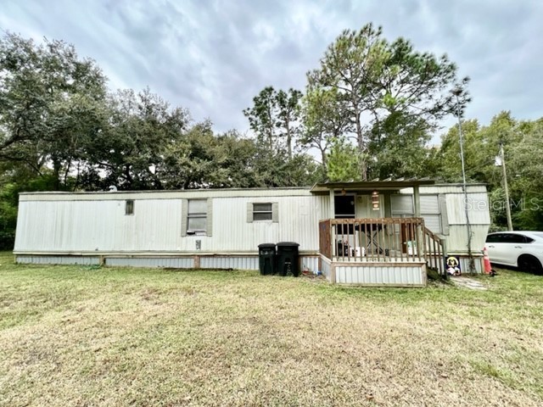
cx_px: 272
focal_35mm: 13
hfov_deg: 106.2
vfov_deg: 89.9
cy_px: 204
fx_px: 204
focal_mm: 1.57
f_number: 1.8
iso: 32
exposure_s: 1/513
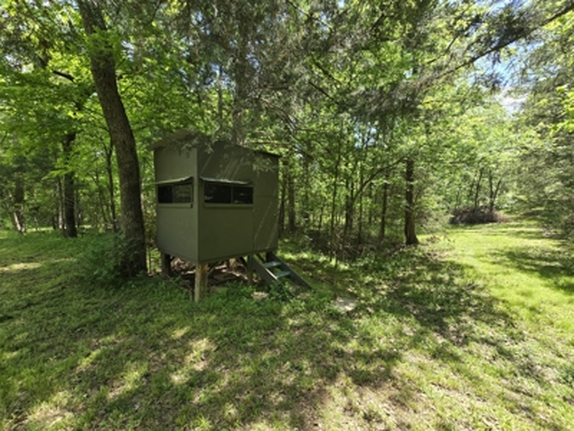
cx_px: 287
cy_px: 216
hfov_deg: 106.2
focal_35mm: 13
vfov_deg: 89.9
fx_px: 216
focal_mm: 2.2
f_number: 2.2
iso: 50
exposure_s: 1/322
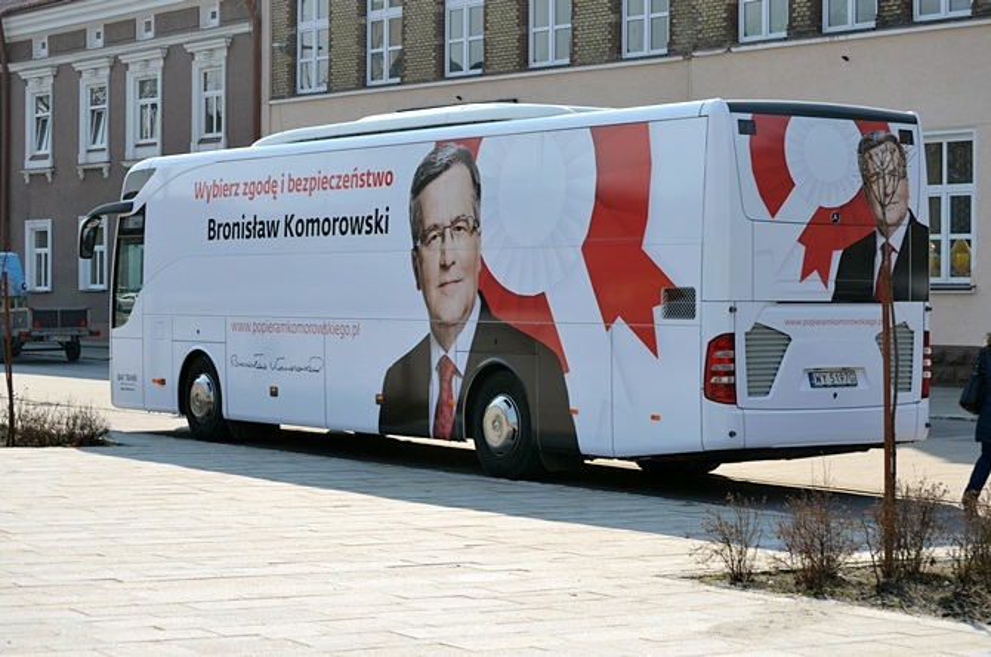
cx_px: 496
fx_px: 2267
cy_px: 328
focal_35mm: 82
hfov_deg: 24.7
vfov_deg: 16.5
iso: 110
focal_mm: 55
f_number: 8
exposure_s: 1/250
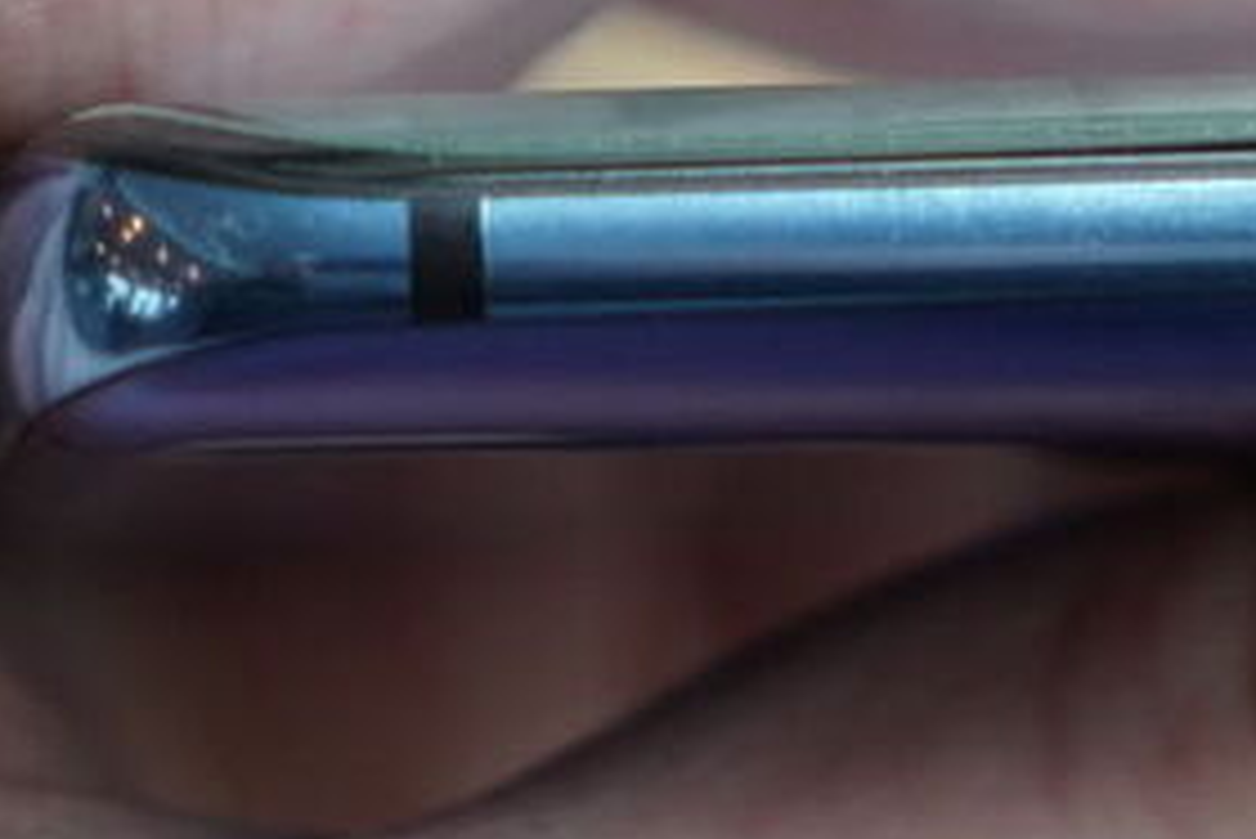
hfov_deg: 5.5
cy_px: 135
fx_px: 12671
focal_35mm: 363
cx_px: 2934
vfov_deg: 3.8
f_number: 4
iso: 1000
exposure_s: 1/200
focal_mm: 53
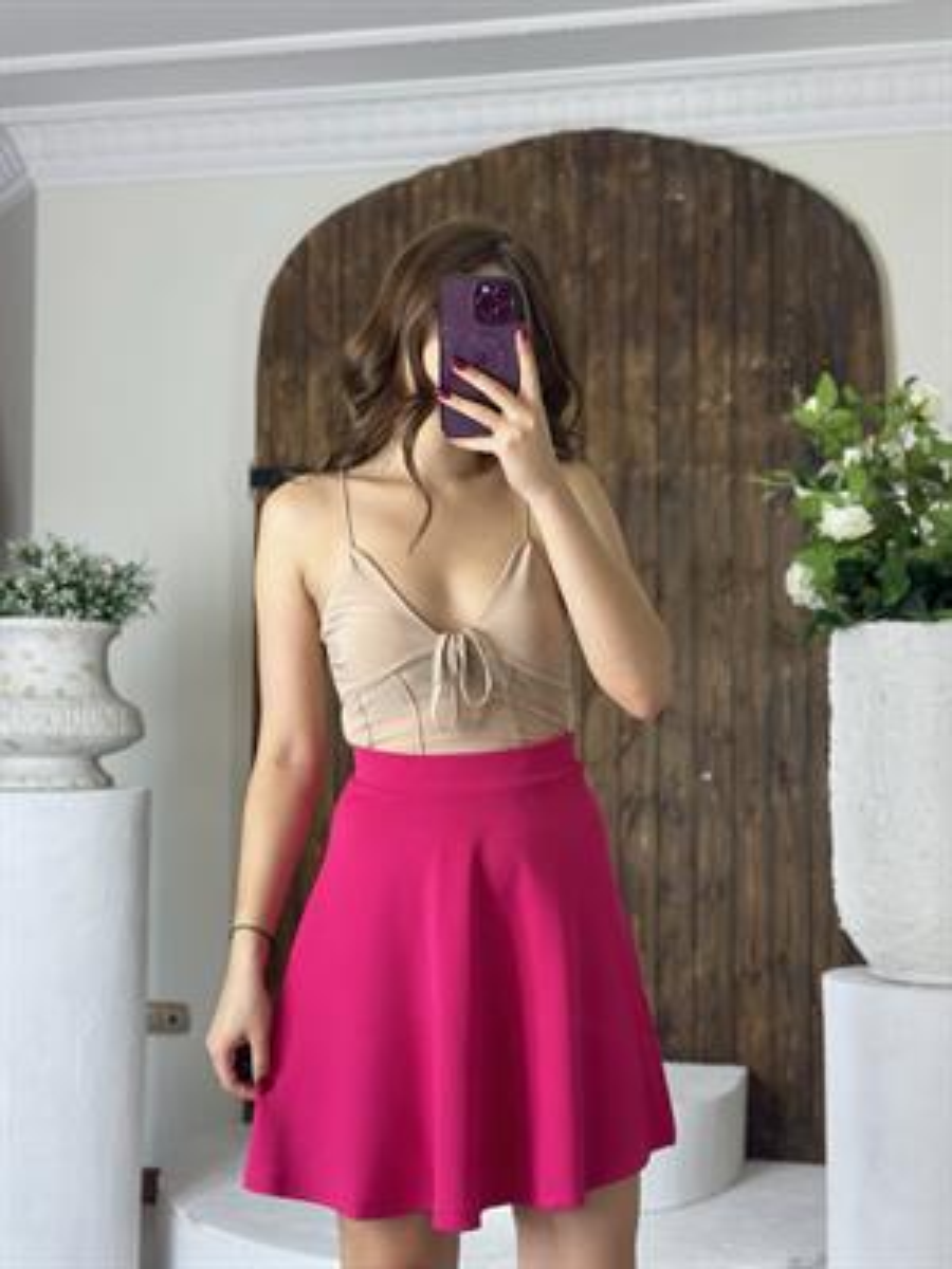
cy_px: 634
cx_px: 476
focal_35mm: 48
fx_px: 1760
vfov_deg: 39.7
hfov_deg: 30.3
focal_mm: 6.86
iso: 80
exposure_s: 1/215
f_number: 1.78
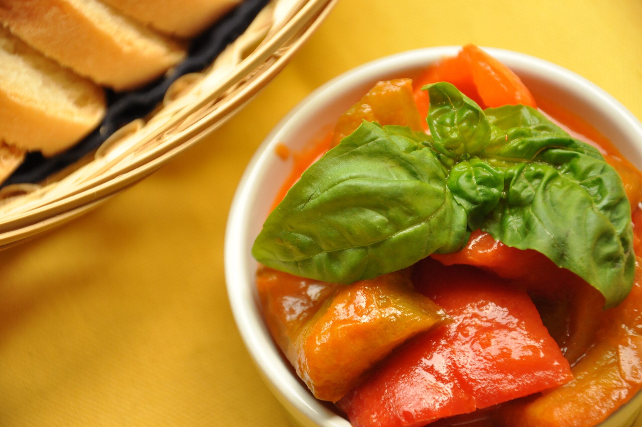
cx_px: 321
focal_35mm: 158
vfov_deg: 8.7
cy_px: 214
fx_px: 2805
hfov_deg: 13.1
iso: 800
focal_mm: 105
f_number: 5.6
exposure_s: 1/125
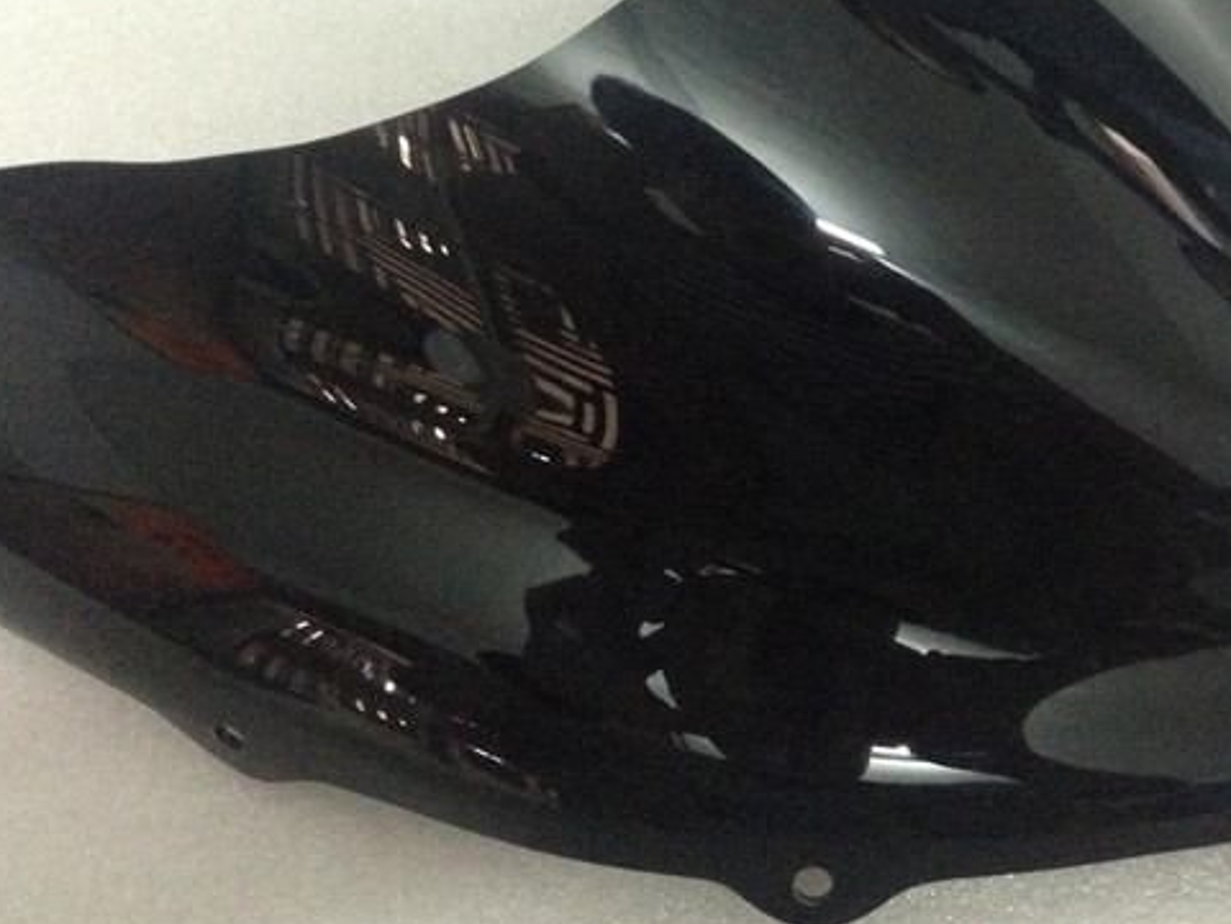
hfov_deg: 34.8
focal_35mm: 55
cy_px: 290
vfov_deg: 26.4
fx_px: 1956
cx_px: 767
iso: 800
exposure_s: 1/15
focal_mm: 4.12
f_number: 2.4
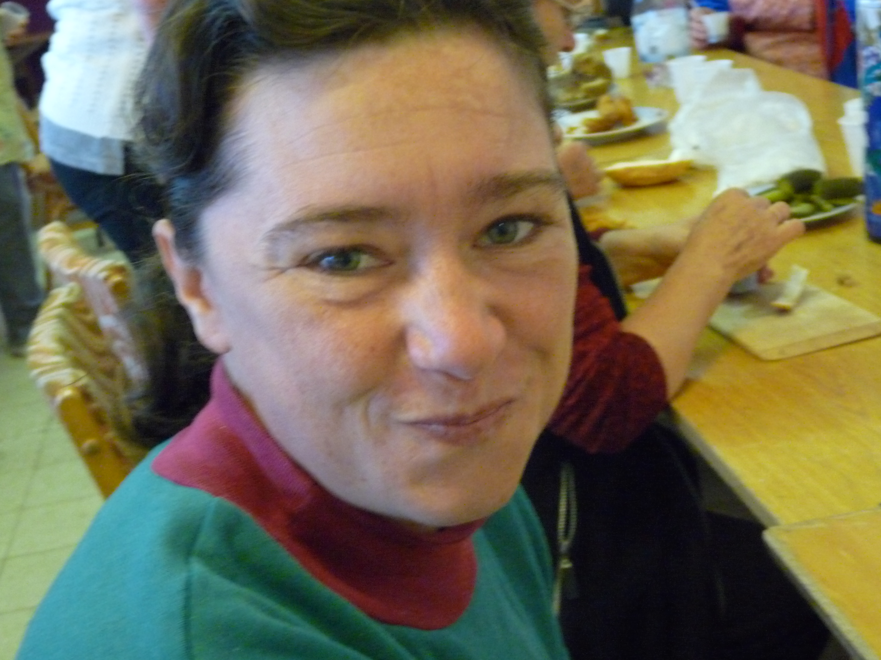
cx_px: 407
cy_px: 306
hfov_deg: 33.2
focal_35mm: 58
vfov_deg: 25.2
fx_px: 1476
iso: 800
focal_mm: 9.5
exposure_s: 1/25
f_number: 3.2
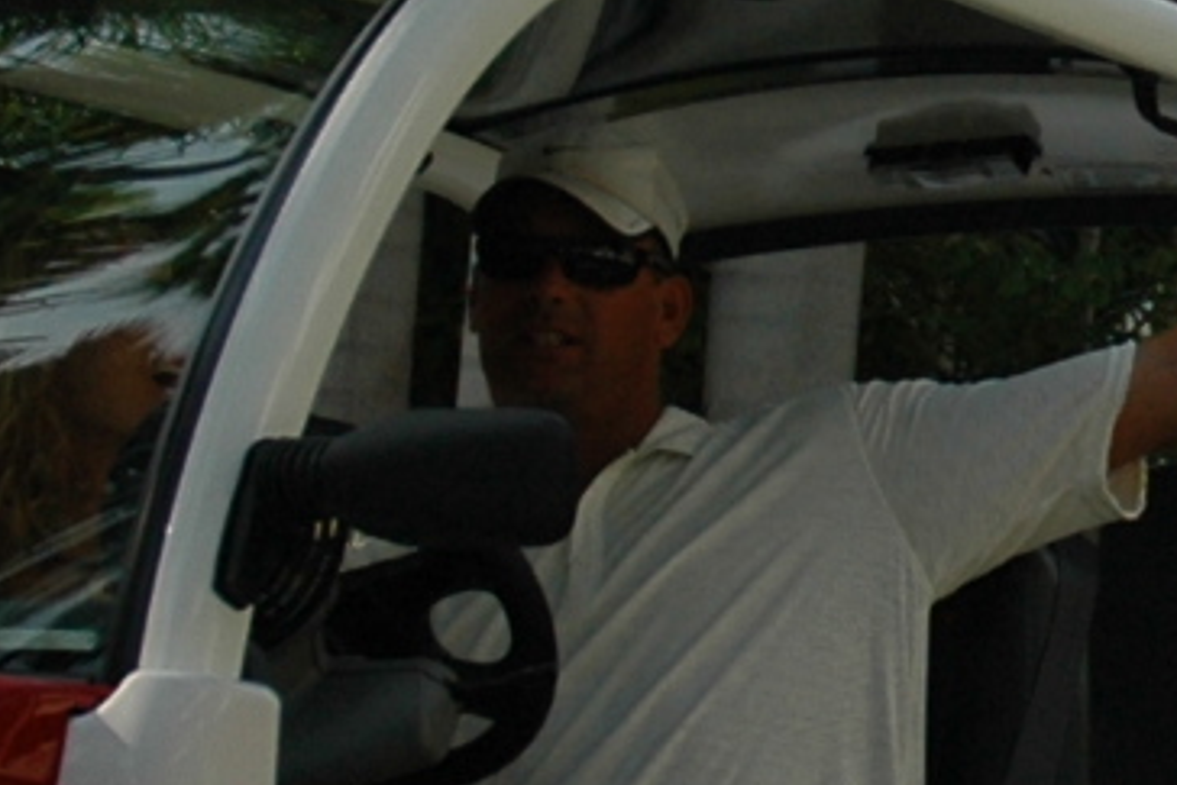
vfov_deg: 8.3
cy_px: 123
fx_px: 5429
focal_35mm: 166
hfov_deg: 12.2
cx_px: 1329
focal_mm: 18
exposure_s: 1/640
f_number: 3.5
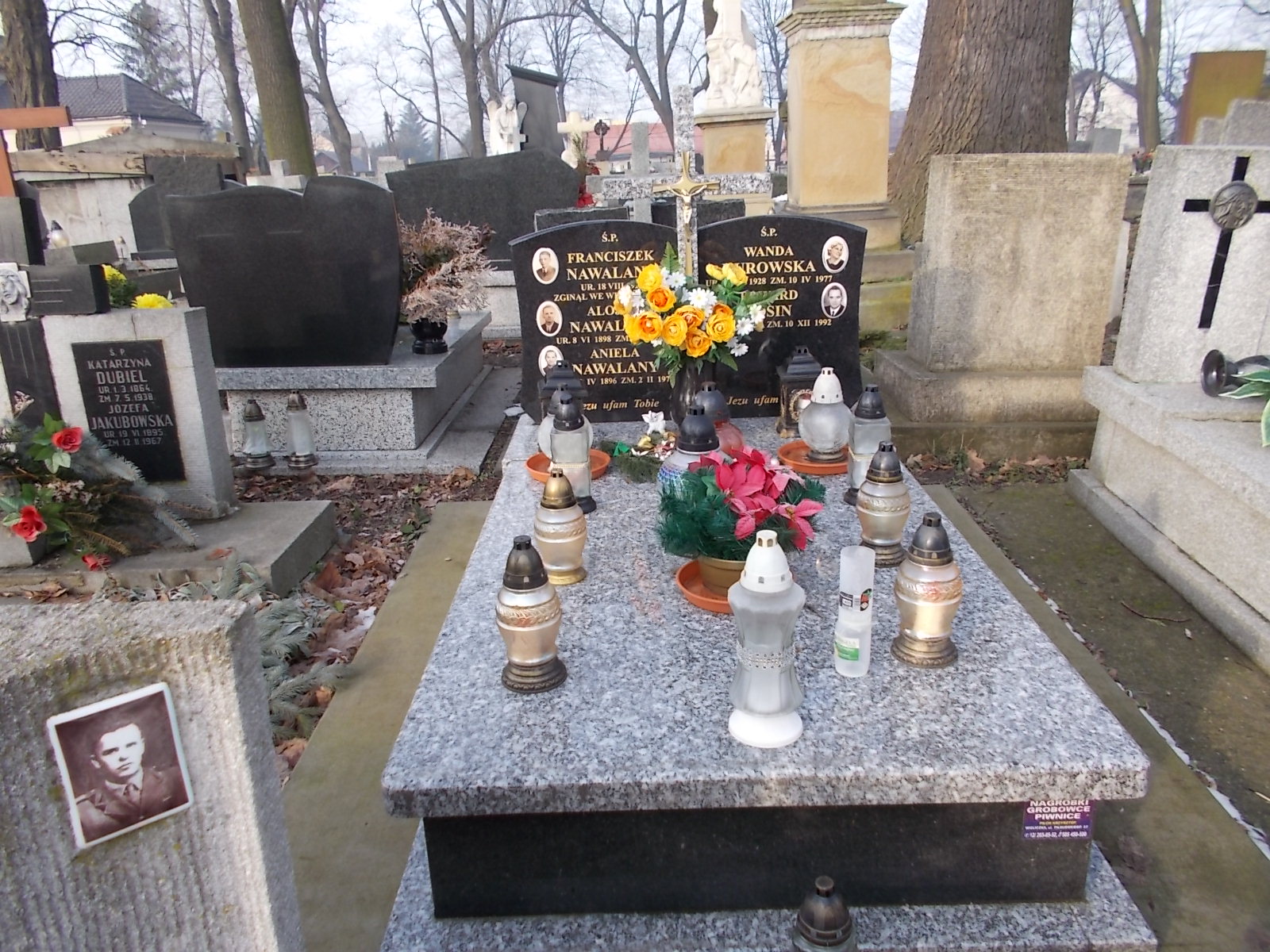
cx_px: 635
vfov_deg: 53.1
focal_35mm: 26
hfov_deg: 67.3
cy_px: 476
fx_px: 954
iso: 80
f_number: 3.2
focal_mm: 4.6
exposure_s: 1/160
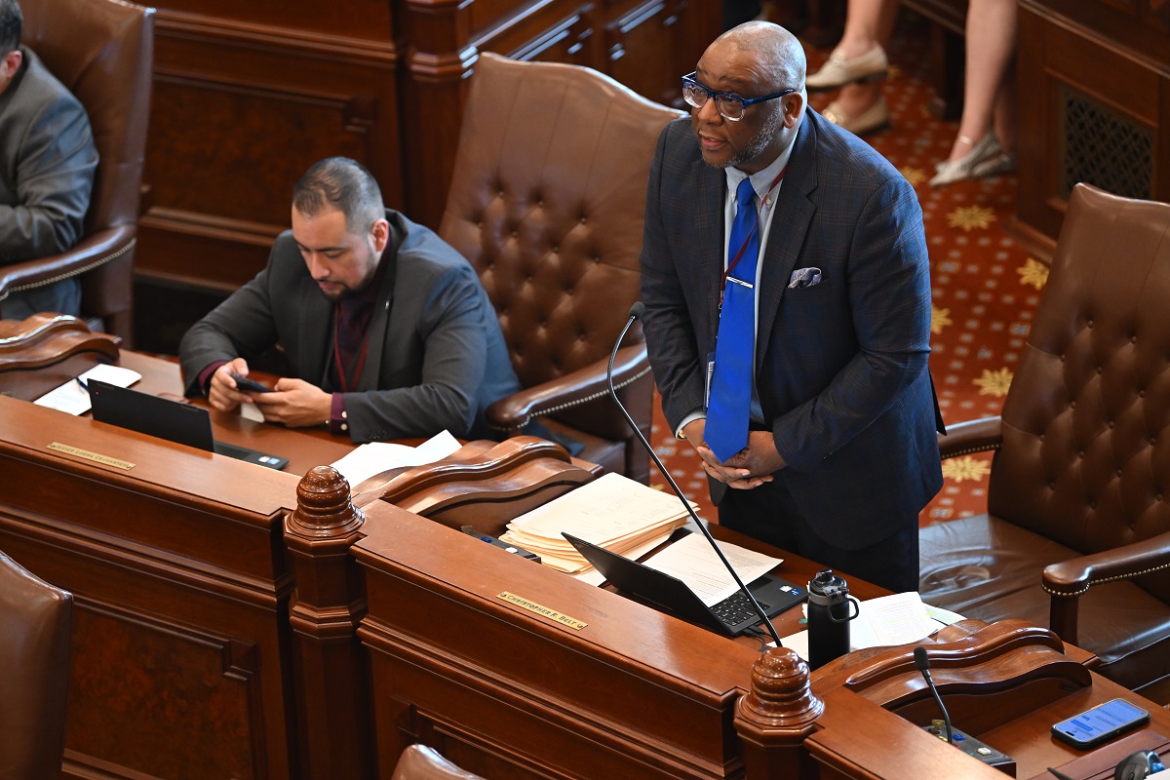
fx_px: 4387
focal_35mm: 135
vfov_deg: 10.2
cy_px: 390
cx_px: 585
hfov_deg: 15.2
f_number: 3.2
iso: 3200
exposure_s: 1/200
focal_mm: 135
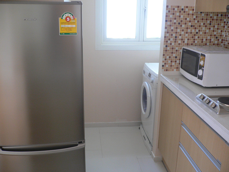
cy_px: 86
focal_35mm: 35
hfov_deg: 52.6
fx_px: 232
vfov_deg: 40.7
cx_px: 114
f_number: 2.8
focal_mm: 5.8
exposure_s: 1/25
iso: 100
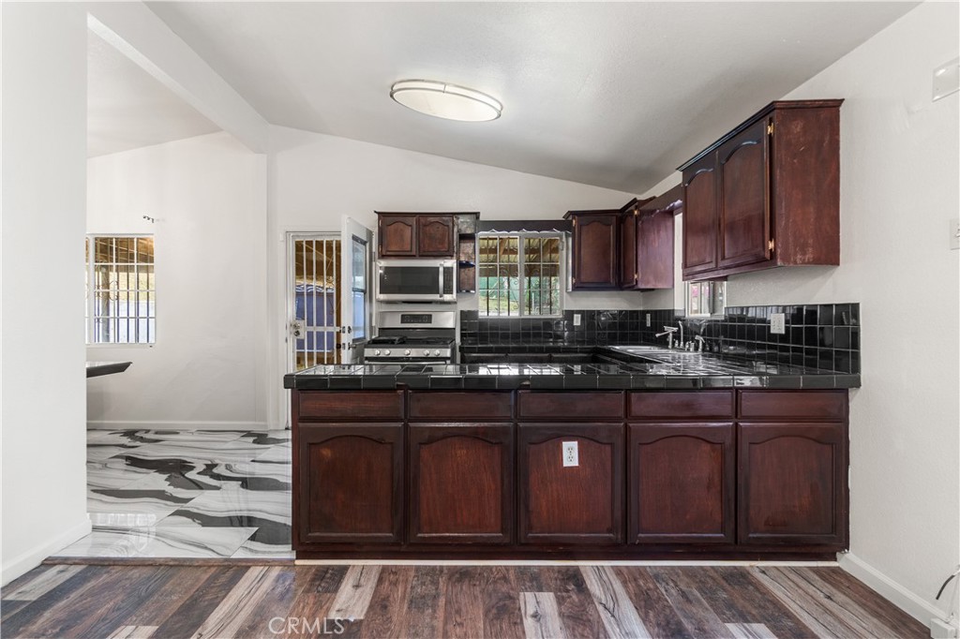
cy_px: 320
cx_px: 480
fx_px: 480
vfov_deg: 67.3
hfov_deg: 90.0
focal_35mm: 18
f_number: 7.1
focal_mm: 12
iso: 320
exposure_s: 1/2.5
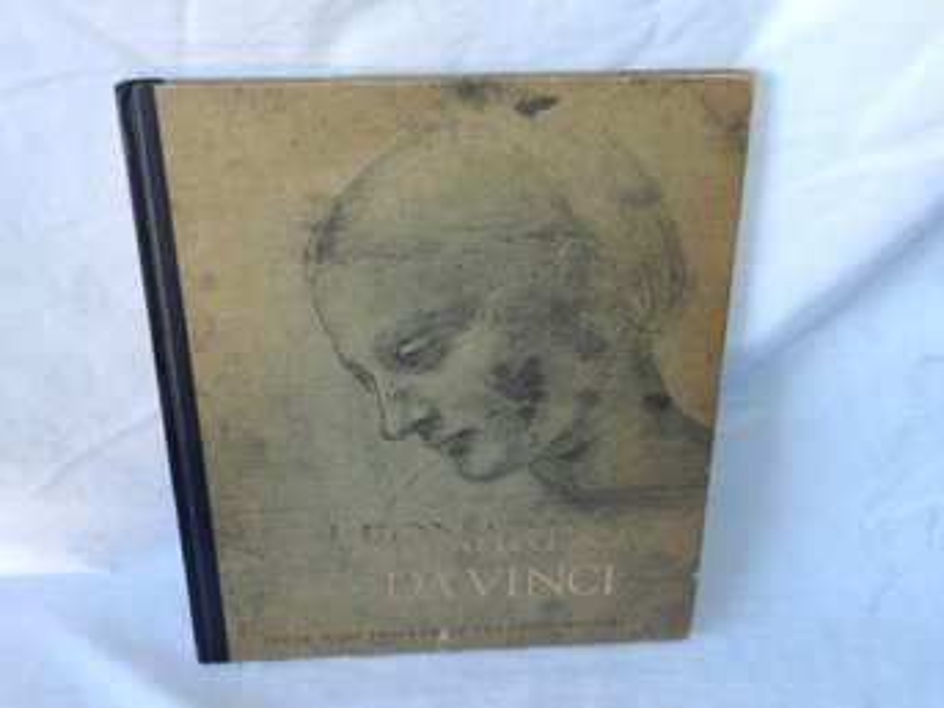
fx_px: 1036
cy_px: 354
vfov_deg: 37.7
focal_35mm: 38
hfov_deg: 49.0
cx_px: 472
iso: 200
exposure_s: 1/30
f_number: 4
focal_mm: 6.7
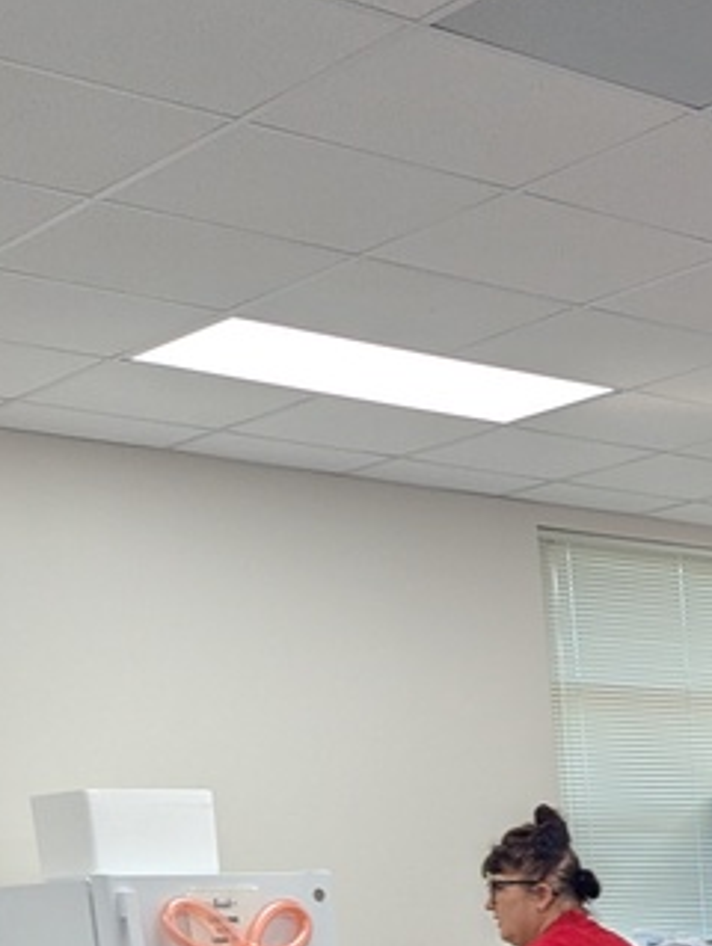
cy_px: 1290
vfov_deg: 22.2
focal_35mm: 77
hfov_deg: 17.3
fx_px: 2107
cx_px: 1075
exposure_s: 1/120
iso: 89
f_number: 1.85
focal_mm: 6.81
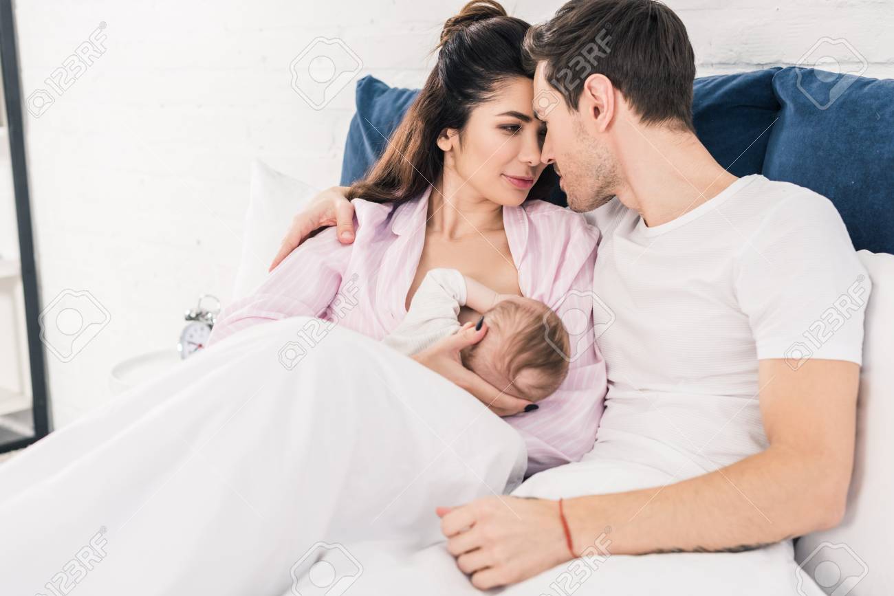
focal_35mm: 50
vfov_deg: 27.0
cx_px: 447
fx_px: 1242
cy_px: 298
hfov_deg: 39.6
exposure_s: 1/200
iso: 200
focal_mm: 50
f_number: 3.5
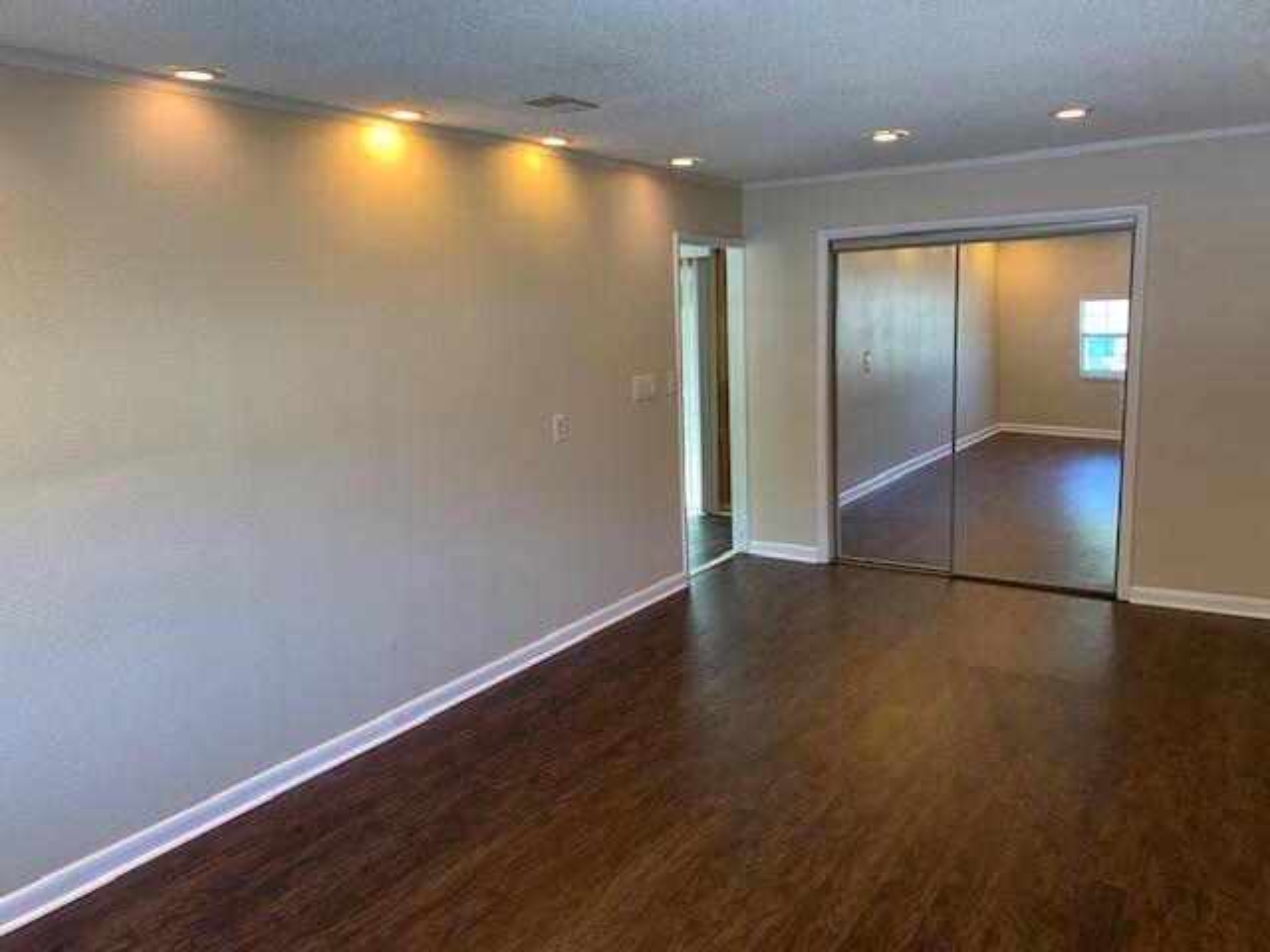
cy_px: 476
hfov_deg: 67.3
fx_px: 954
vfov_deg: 53.1
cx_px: 635
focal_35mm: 26
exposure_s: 1/60
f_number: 1.8
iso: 125
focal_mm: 4.25
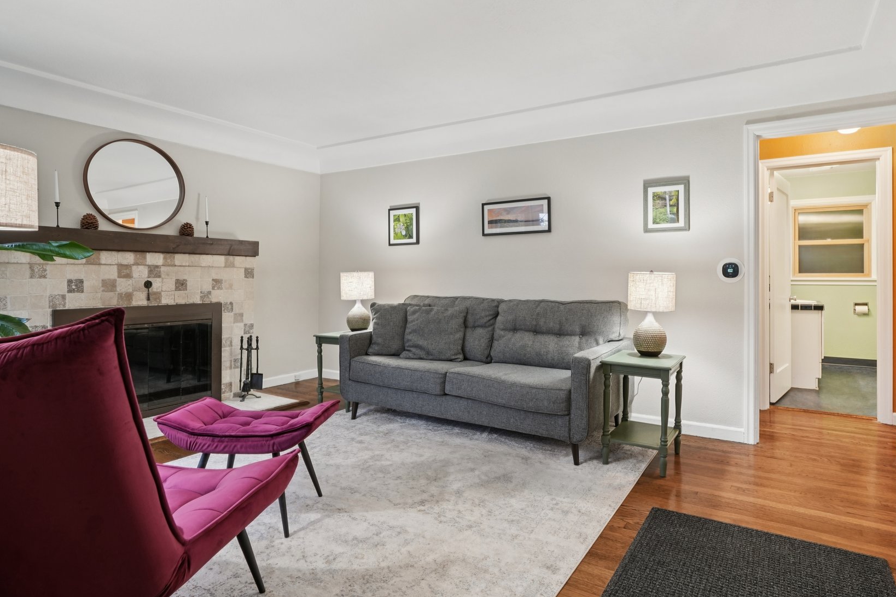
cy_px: 285
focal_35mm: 20
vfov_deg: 61.9
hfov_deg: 83.8
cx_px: 490
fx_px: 498
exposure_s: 1/2.5
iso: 400
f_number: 8
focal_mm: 16
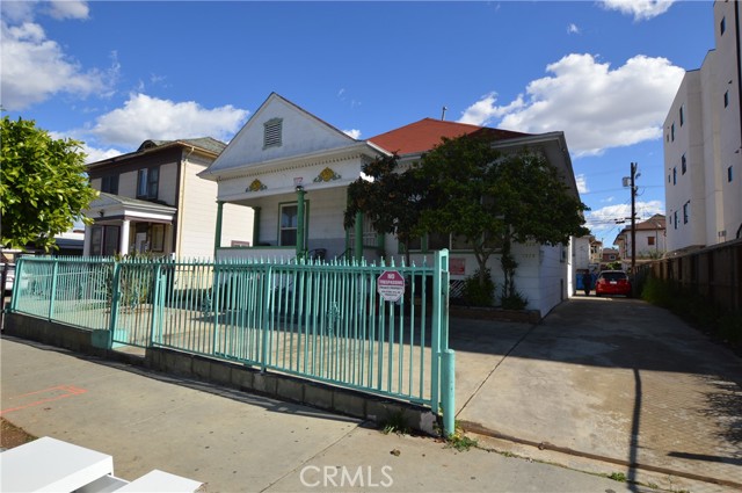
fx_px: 371
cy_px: 246
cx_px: 371
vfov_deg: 67.2
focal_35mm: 18
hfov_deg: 90.1
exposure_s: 1/200
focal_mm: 12
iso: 100
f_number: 10
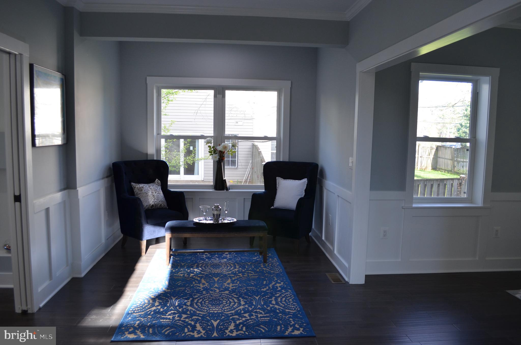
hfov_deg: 67.5
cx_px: 260
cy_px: 172
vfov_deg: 47.7
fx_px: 390
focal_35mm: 27
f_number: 5
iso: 400
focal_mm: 18
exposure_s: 1/100
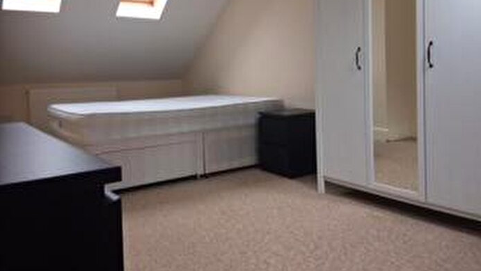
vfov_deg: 36.4
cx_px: 242
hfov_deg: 61.0
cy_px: 96
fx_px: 408
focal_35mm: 32
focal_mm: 4.15
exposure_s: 1/33
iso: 40
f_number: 2.2
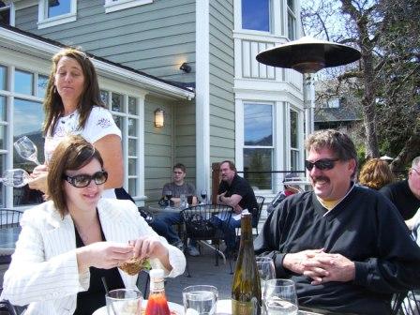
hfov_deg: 54.0
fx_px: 413
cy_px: 158
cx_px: 210
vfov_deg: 41.8
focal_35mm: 34
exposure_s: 1/350
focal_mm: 5.6
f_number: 2.7
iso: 80
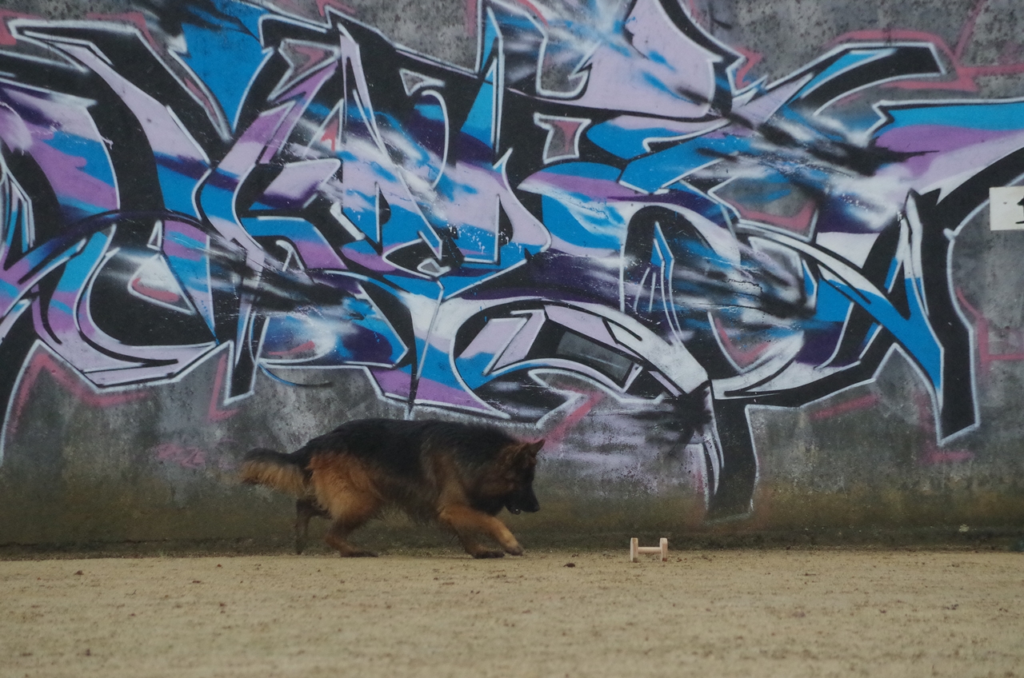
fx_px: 8516
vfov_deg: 4.6
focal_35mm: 300
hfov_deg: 6.9
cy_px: 339
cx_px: 512
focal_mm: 200
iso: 3200
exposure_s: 1/500
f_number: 8
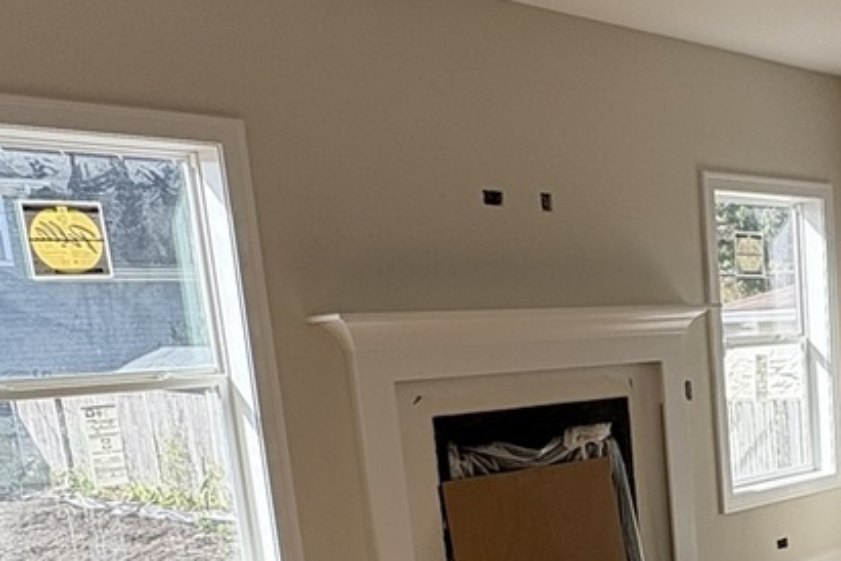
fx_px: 1191
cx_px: 825
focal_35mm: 51
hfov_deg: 35.5
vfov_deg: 25.2
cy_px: 563
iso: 64
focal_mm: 2.22
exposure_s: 1/384
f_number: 2.2
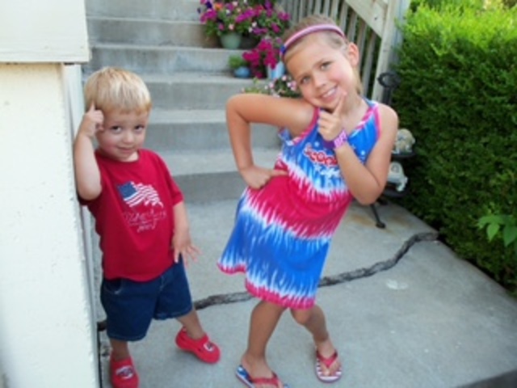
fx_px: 433
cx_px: 258
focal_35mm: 29
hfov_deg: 61.7
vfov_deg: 48.2
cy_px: 194
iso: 80
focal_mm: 5.2
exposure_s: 1/50
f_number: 3.4
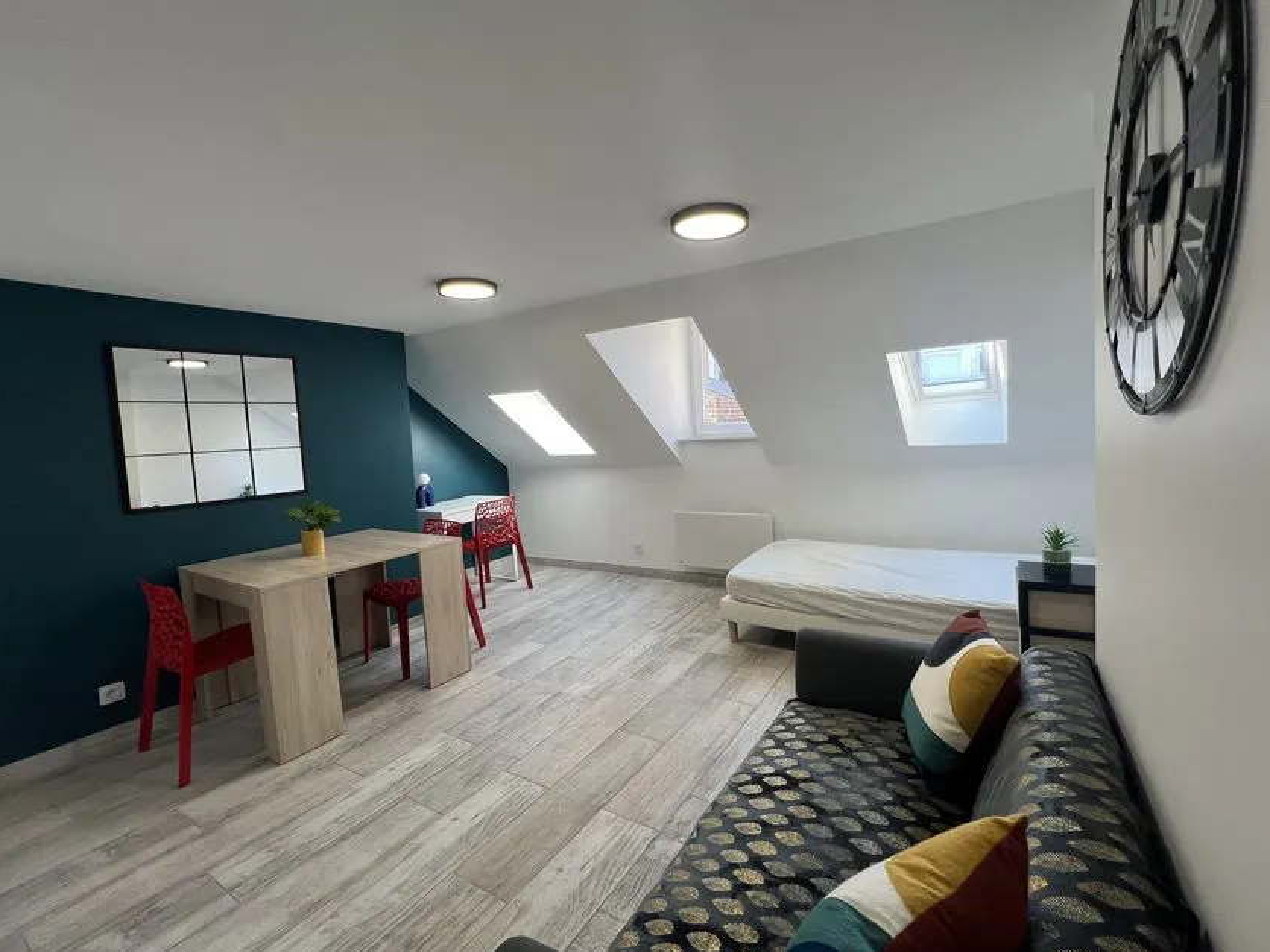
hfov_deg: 102.0
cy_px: 464
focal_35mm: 14
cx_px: 656
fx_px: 514
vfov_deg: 85.7
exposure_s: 1/100
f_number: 1.8
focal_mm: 1.57
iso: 80
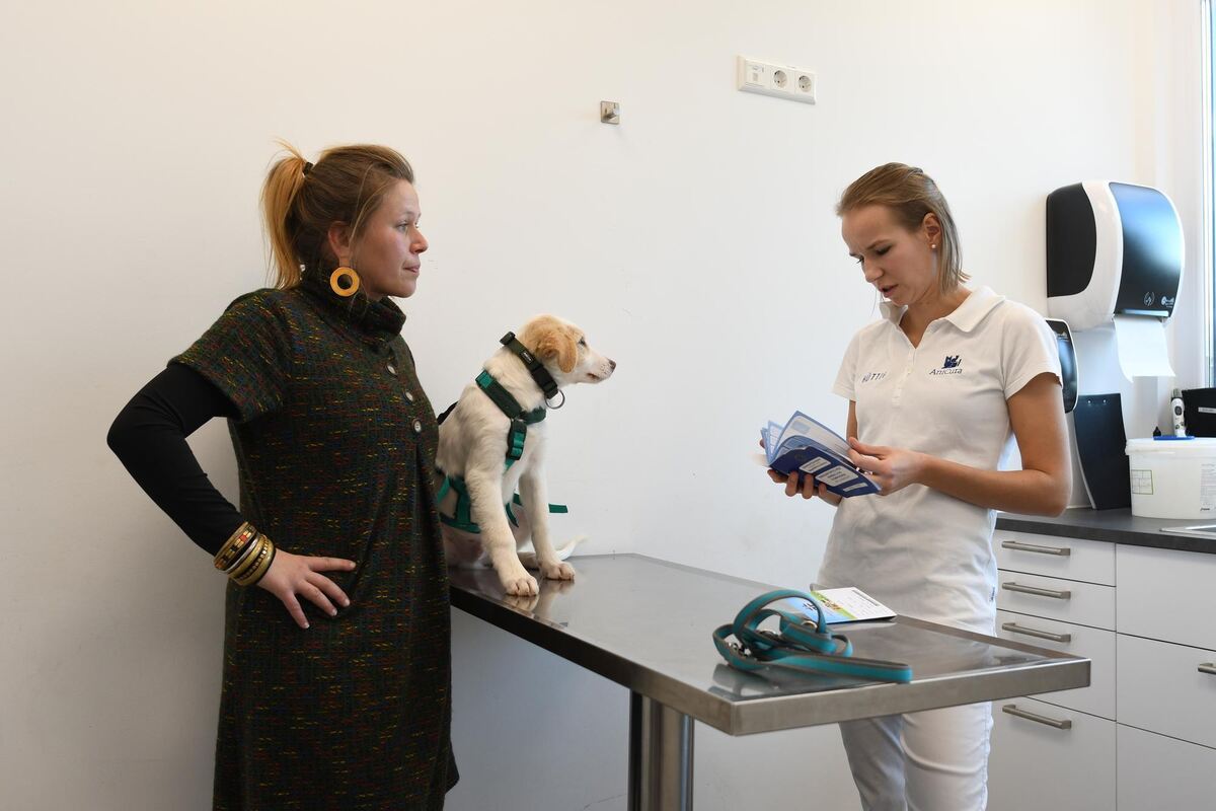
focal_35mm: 30
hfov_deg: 61.9
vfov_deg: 43.6
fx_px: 1013
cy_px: 406
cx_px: 608
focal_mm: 20
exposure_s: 1/80
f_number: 3.5
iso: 400
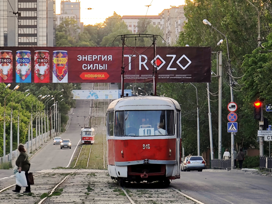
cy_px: 102
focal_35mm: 127
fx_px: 998
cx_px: 136
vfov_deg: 11.7
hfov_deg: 15.5
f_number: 4.1
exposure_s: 1/50
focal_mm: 22
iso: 77
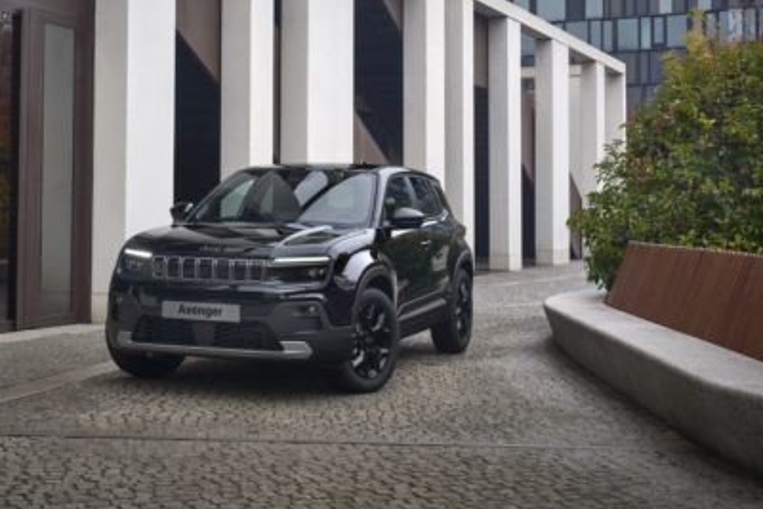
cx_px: 313
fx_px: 1272
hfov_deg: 33.3
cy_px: 149
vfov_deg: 22.5
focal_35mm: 60
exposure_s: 1/6
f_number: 10
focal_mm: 40
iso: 125
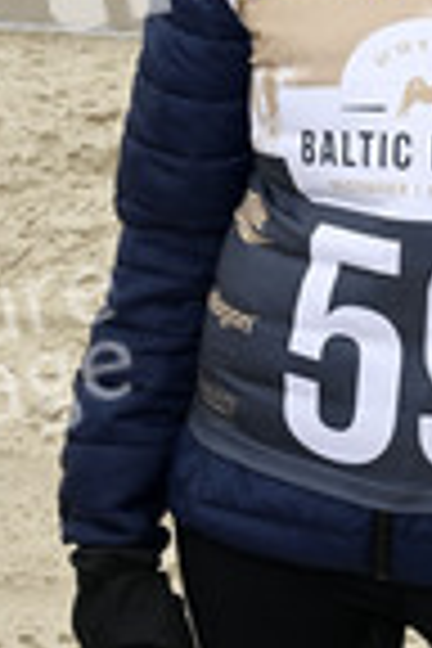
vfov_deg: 18.3
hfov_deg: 12.2
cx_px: 392
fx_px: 1998
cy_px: 148
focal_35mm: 111
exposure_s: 1/250
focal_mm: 40
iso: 1000
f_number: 14
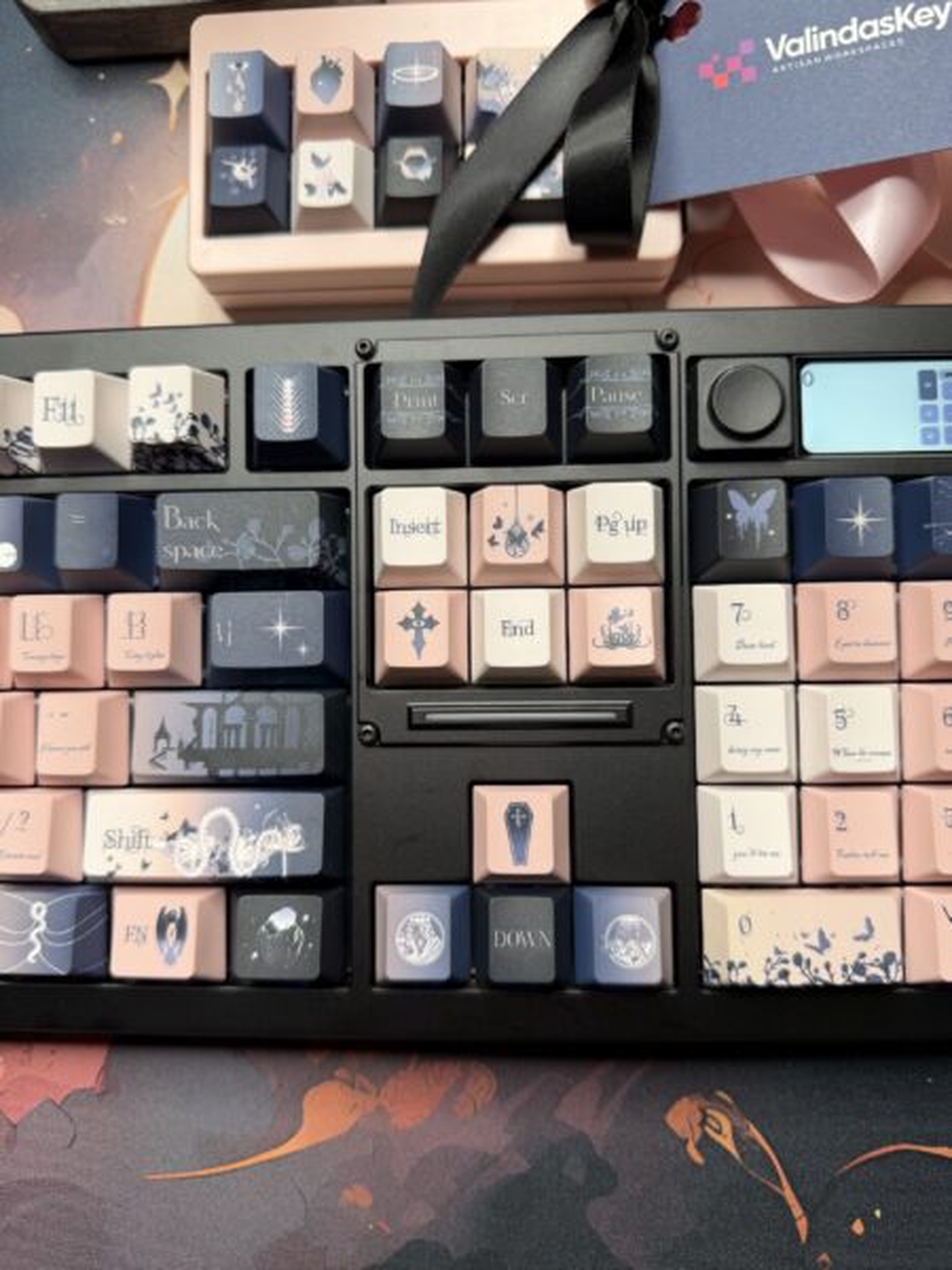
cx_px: 476
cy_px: 635
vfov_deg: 71.6
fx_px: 880
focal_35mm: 24
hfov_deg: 56.8
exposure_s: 1/120
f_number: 1.78
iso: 80
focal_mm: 6.76
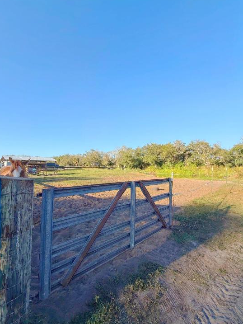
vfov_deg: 98.2
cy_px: 160
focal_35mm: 15
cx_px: 117
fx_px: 140
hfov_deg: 81.7
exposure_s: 1/1068
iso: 50
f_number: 2.2
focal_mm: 2.22
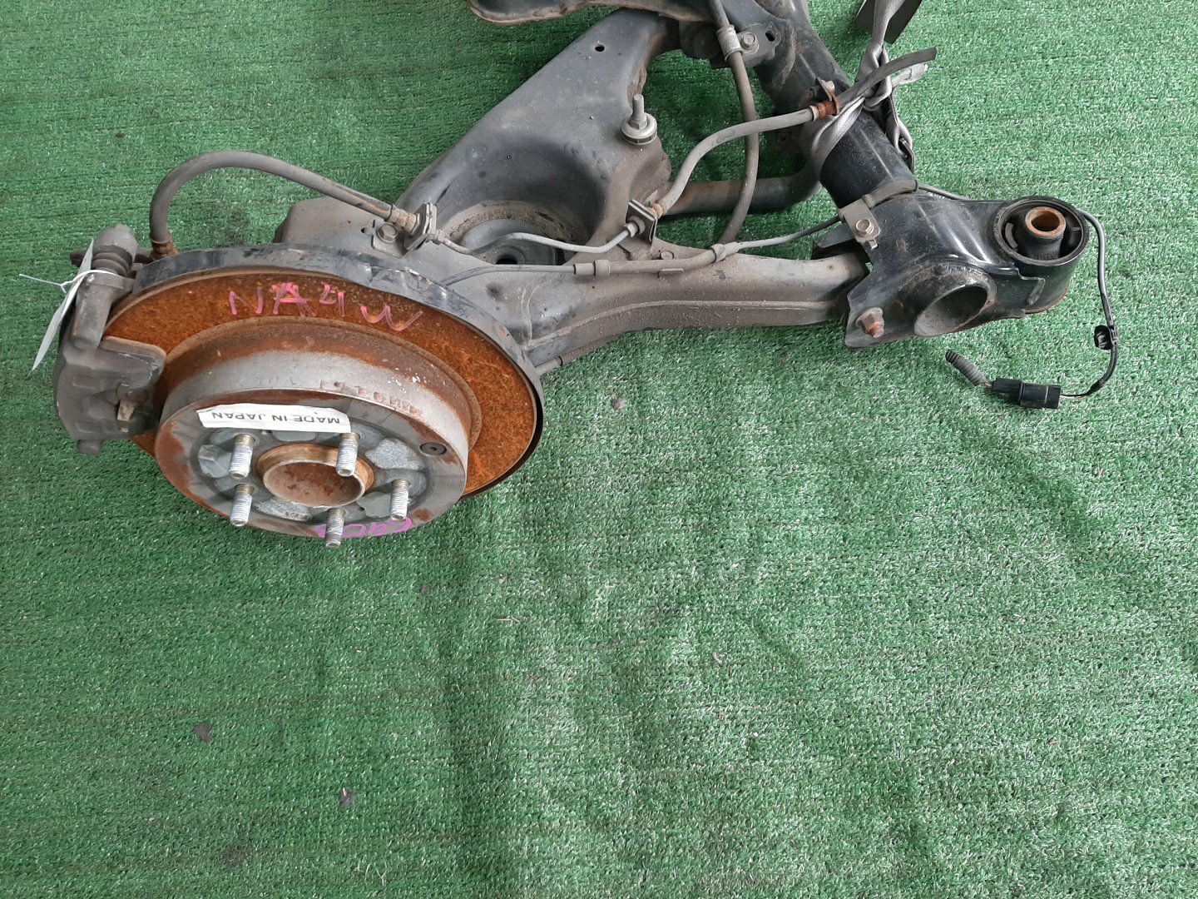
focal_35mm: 26
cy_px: 450
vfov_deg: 53.1
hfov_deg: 67.3
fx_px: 900
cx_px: 599
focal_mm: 3.93
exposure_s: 1/50
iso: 93
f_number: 1.7
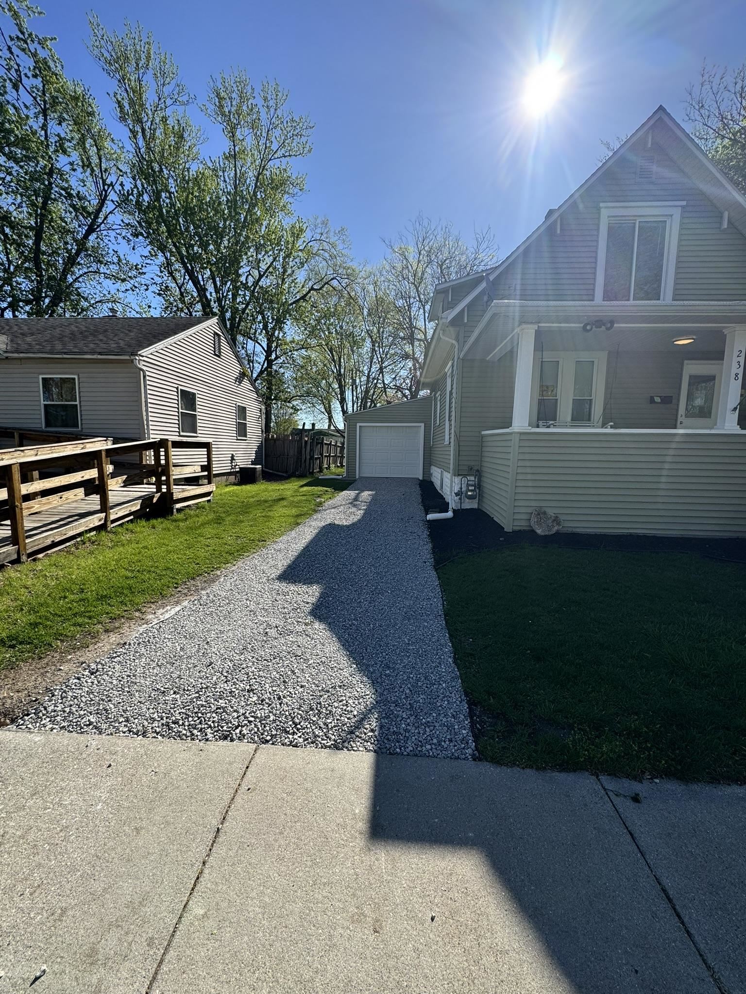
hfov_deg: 85.7
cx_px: 373
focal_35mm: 14
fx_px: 402
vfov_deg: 102.1
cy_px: 497
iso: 40
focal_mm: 2.22
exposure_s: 1/1346
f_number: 2.2
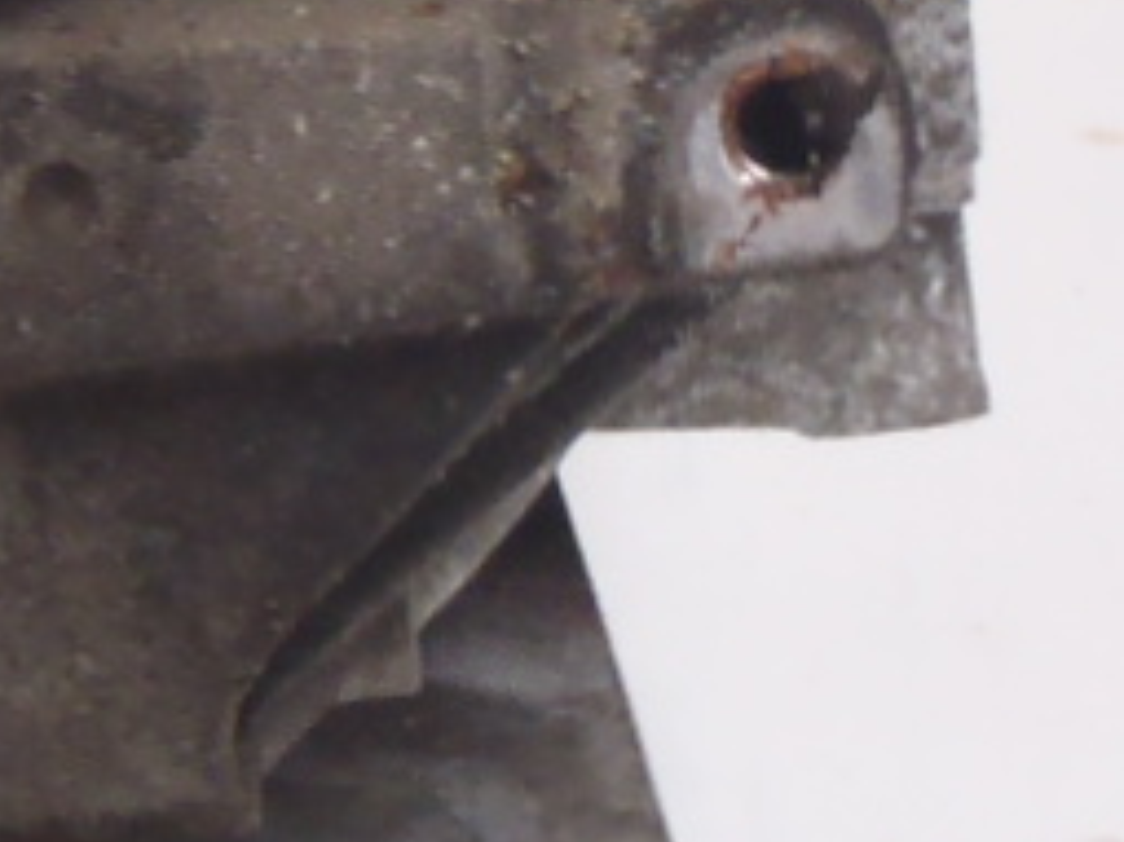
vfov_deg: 7.5
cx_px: -392
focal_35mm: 191
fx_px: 6199
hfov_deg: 10.1
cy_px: -666
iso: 200
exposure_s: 1/6
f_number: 4.6
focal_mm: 6.83
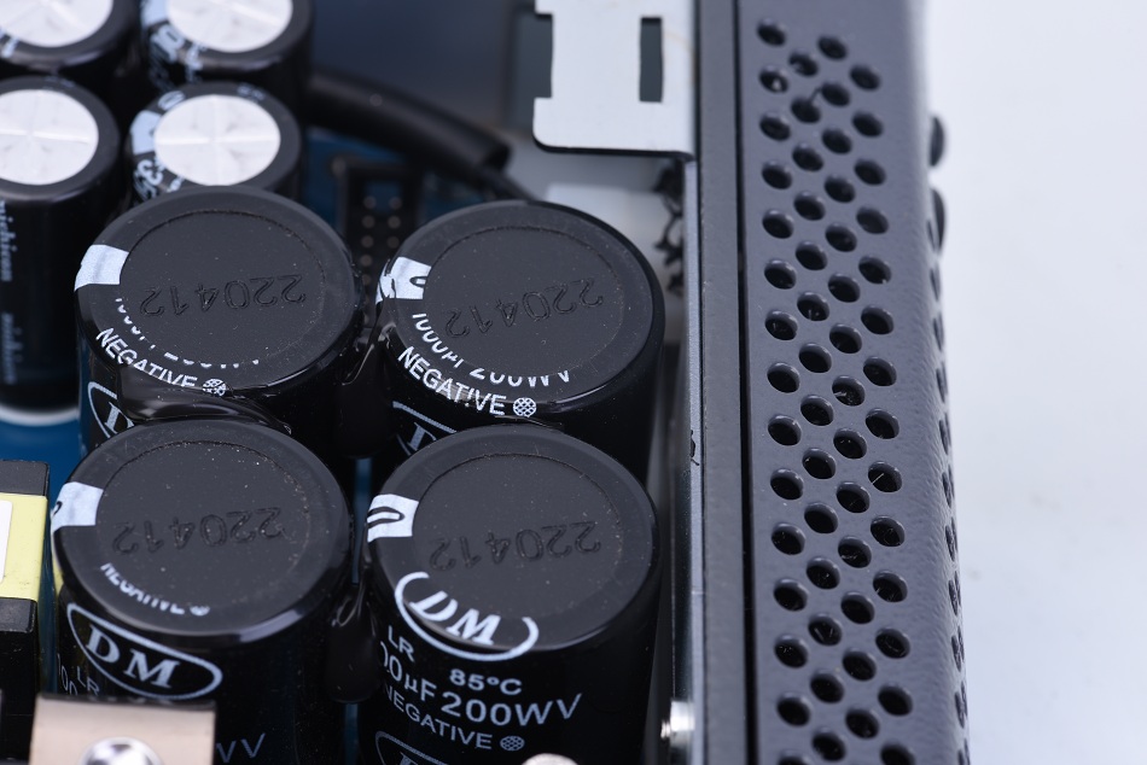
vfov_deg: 13.1
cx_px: 574
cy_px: 382
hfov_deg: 19.5
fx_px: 3346
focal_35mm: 105
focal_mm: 105
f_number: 18
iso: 100
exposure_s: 1/80
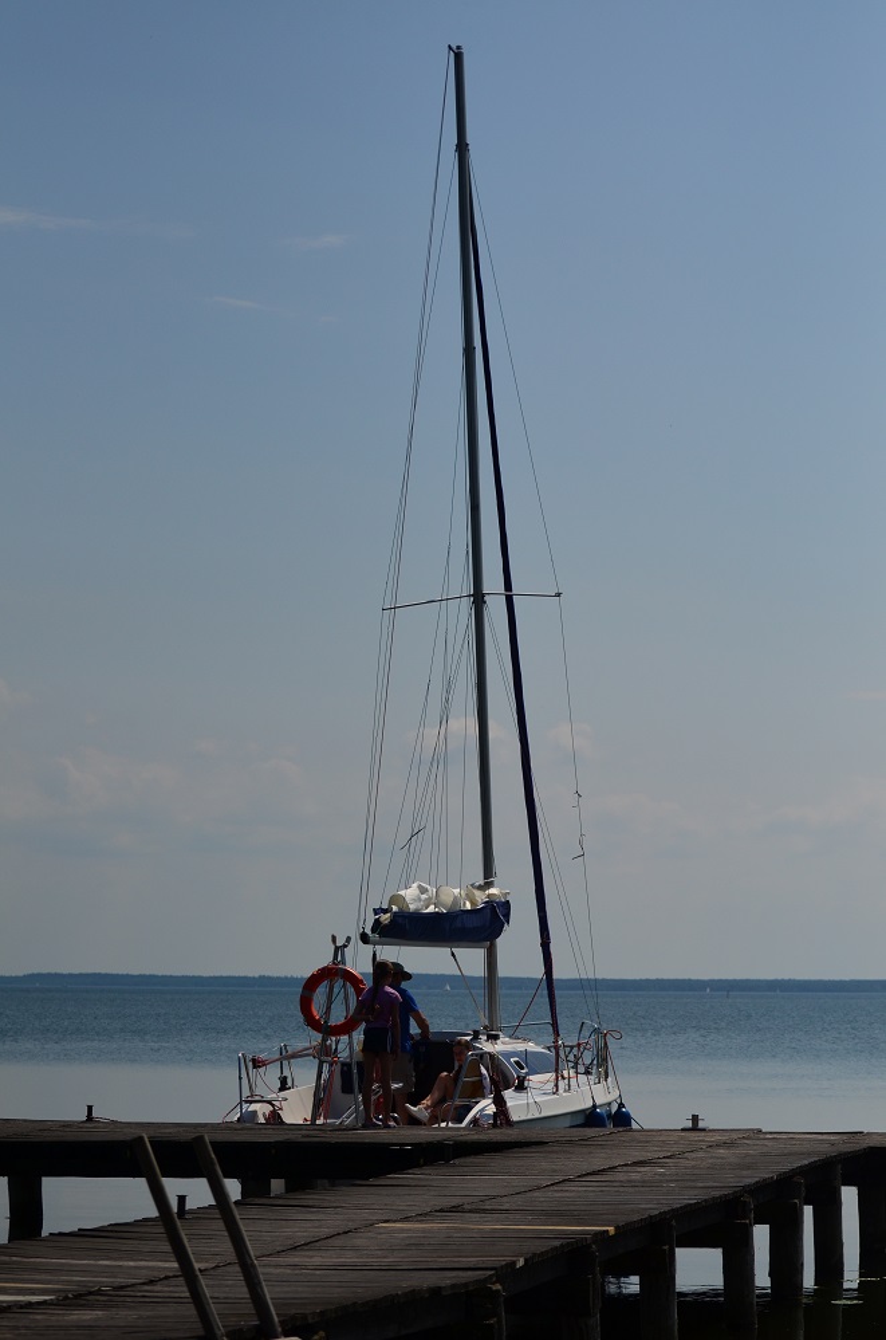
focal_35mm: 105
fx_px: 3896
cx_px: 443
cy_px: 670
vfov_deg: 19.5
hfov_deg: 13.0
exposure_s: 1/8000
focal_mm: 70
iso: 250
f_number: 4.5
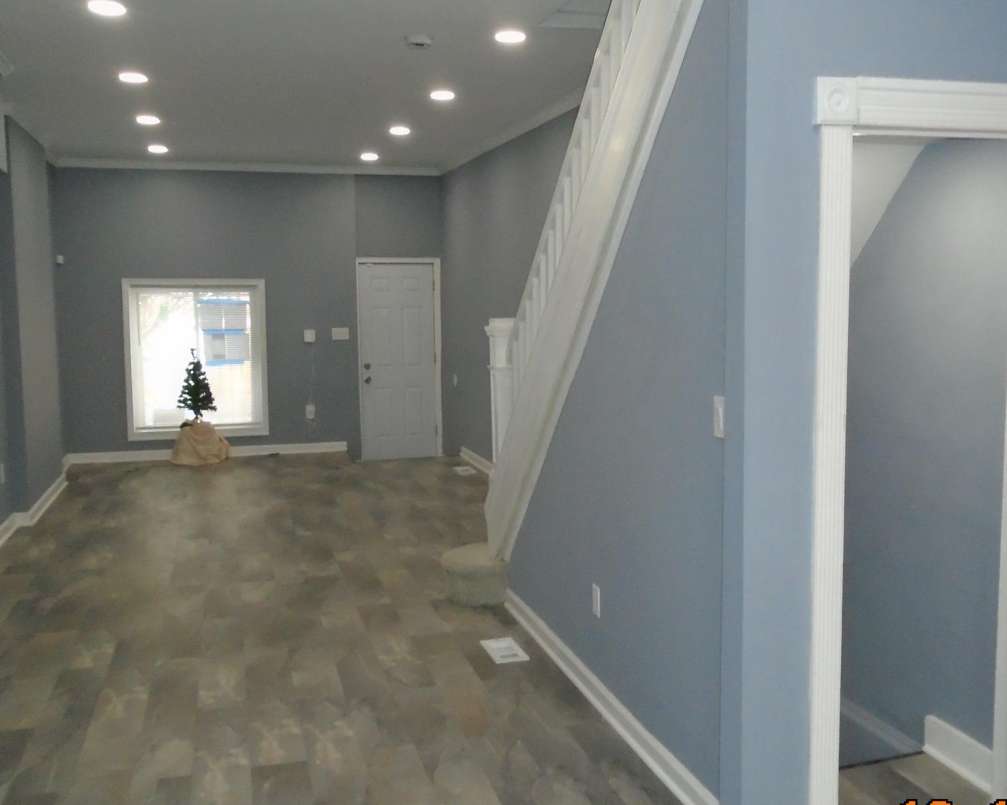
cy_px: 412
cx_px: 583
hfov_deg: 51.3
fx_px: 1043
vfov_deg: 42.2
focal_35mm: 35
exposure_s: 1/80
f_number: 3.2
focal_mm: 4.6
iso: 400
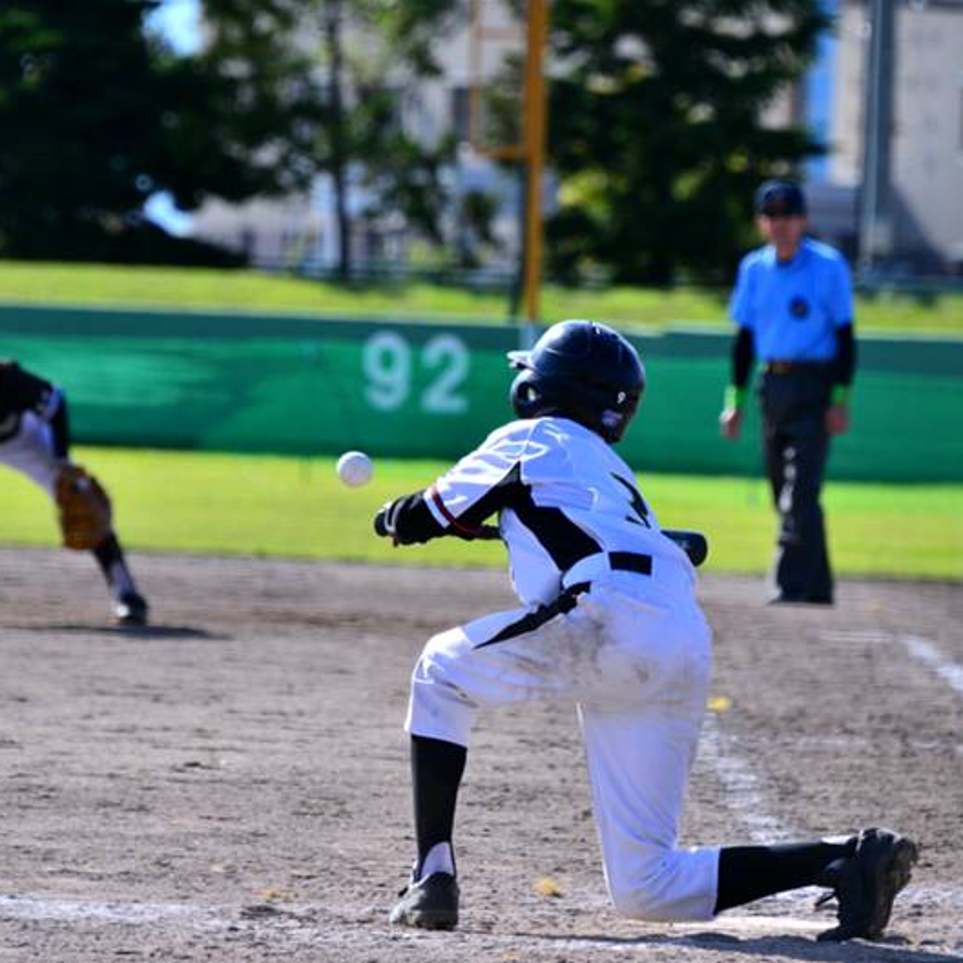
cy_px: 482
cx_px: 573
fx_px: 15171
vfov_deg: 3.6
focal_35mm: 482
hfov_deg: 3.6
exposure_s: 1/1600
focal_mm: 250
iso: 400
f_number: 6.3
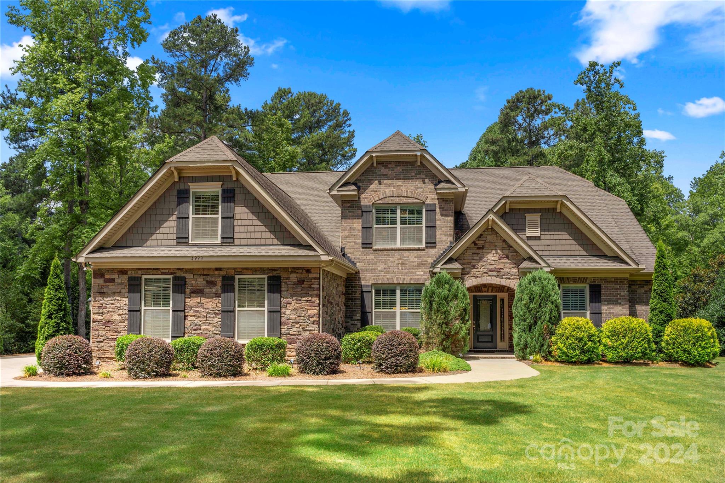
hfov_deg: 61.9
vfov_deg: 43.6
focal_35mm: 30
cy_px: 242
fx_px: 604
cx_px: 362
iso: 100
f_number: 9
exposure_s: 1/125
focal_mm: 30
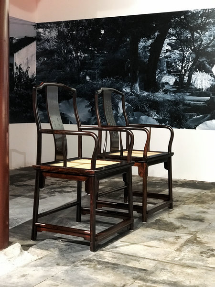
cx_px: 108
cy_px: 144
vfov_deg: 33.8
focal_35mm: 57
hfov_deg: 25.7
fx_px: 472
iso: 1000
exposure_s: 1/99
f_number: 2.8
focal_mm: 6.6
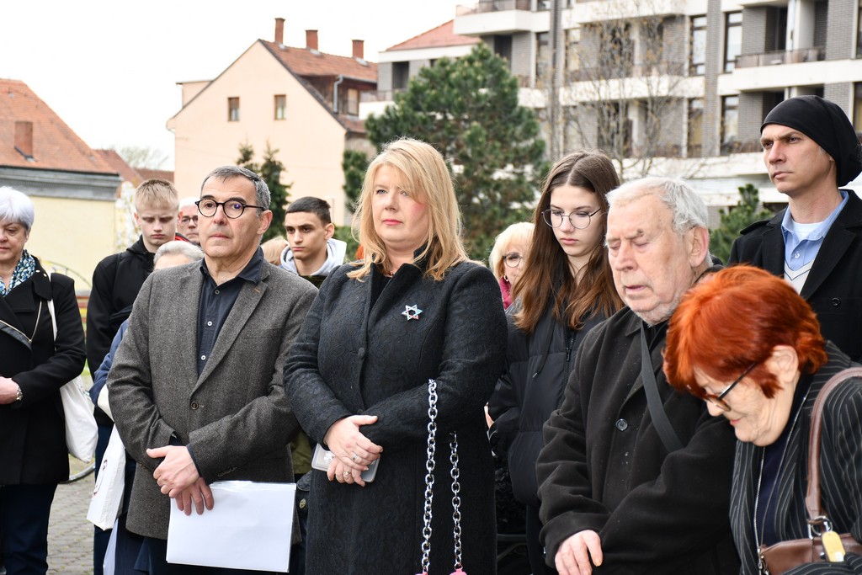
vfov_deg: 18.2
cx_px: 431
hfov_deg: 27.0
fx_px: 1796
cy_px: 288
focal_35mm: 75
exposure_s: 1/200
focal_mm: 50
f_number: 4.8
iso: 200
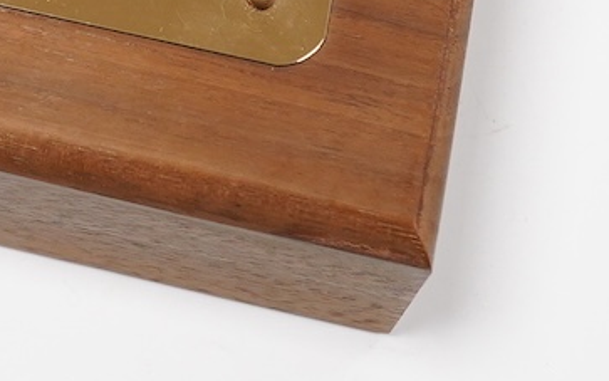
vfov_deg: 9.0
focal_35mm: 142
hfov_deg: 14.1
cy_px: -191
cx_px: -177
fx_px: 2357
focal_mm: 30
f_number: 10
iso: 2500
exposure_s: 1/160
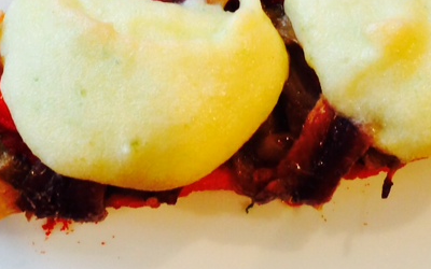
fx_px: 1316
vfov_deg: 11.5
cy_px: -29
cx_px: 241
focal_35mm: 112
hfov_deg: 18.6
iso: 100
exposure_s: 1/20
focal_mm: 4.12
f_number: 2.4
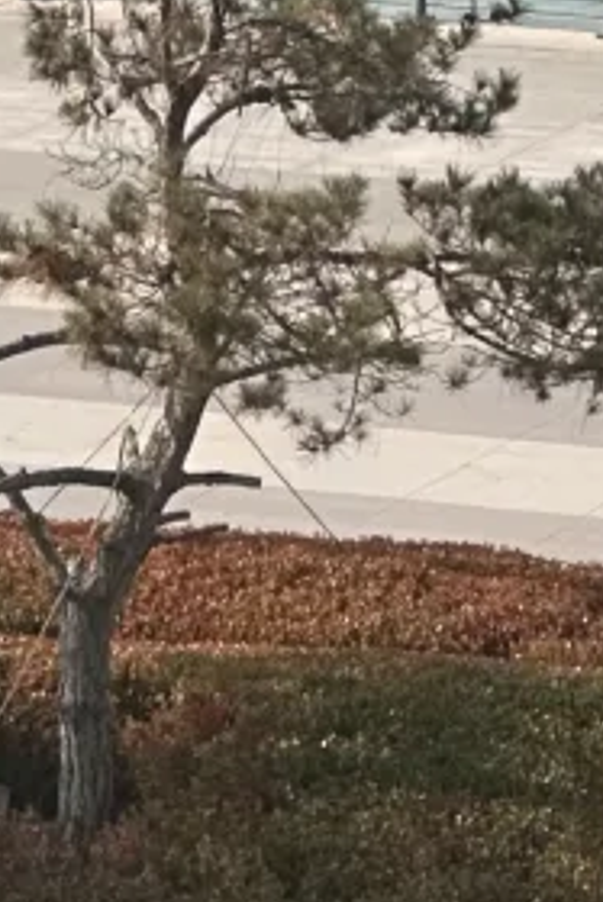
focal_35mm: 412
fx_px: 10338
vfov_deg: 4.9
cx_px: 135
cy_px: -918
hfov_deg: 3.3
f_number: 2.8
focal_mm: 9
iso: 32
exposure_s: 1/504
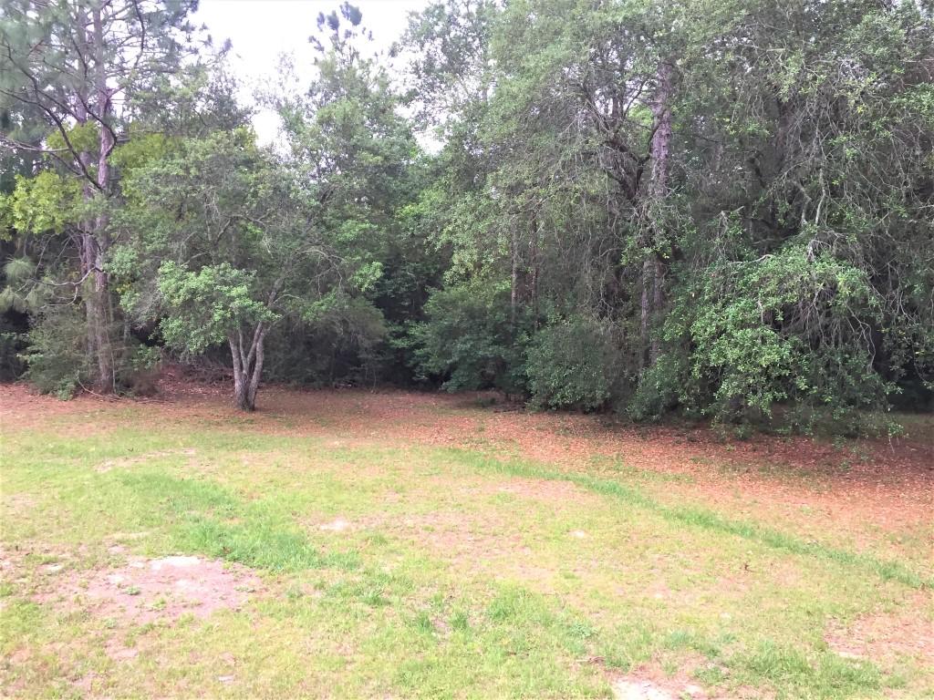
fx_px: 782
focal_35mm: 29
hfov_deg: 61.7
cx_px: 467
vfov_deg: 48.2
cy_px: 350
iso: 32
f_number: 2.2
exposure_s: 1/40
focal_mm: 4.15
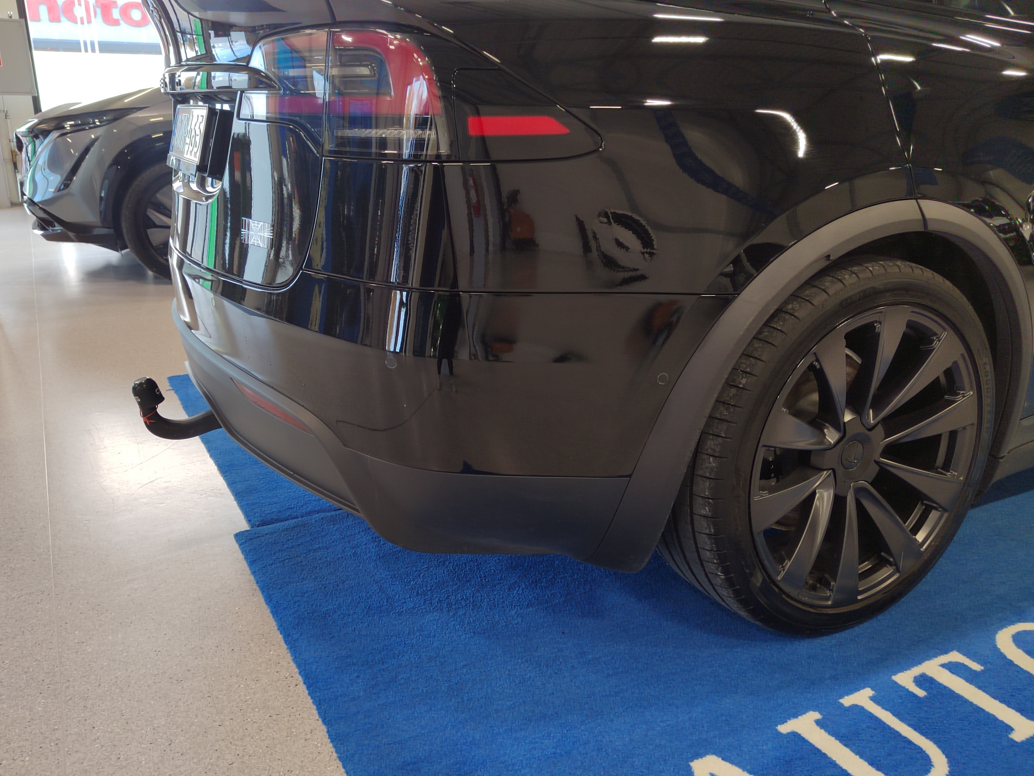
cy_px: 388
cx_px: 517
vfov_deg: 49.7
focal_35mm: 28
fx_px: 836
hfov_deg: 63.4
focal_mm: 5.52
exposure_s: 1/100
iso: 409
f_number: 1.9
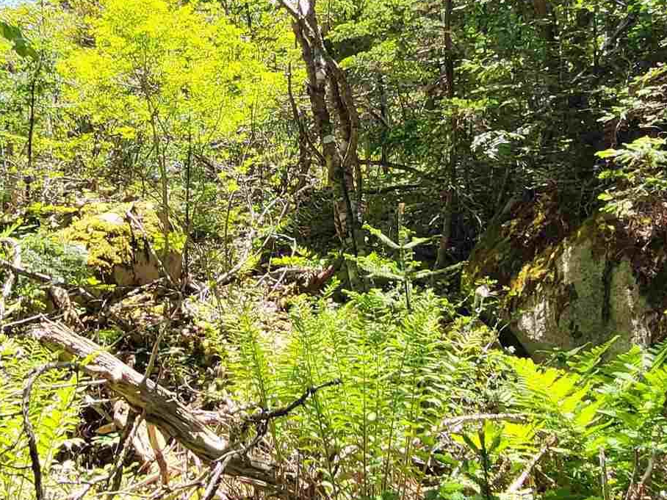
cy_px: 167
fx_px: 848
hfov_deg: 42.7
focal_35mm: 44
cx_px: 264
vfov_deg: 32.6
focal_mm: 1.74
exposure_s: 1/381
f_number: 2.2
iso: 32
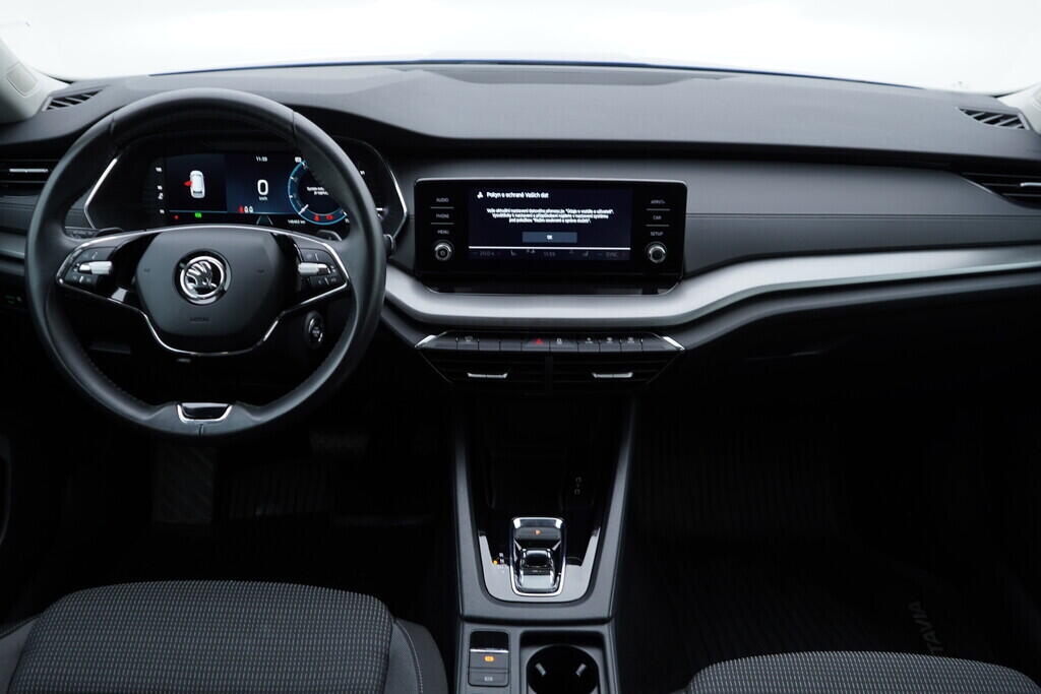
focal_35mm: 36
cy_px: 347
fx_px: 1041
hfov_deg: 53.1
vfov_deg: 36.9
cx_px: 520
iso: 125
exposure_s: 1/40
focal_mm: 24
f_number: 2.8
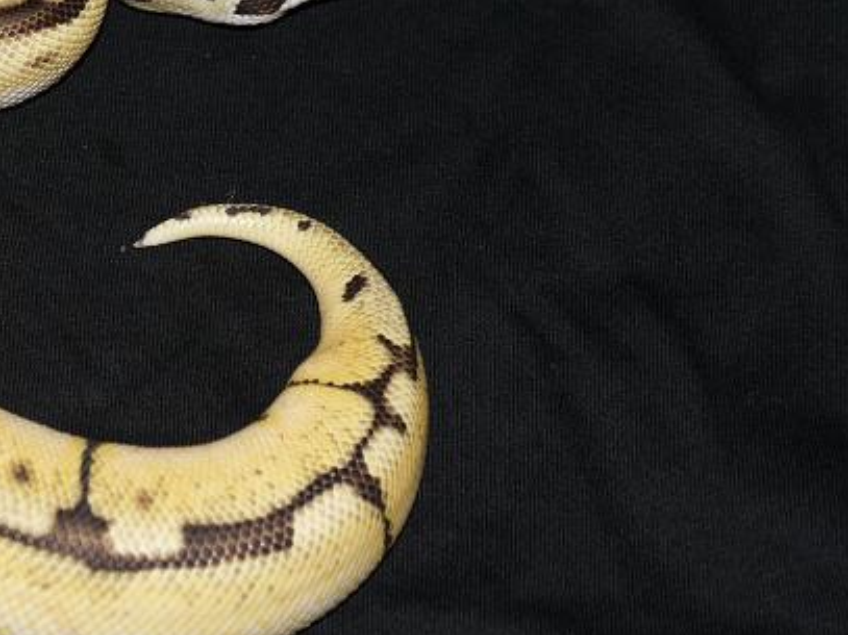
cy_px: 42
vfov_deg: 10.0
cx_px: -92
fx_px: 3625
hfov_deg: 13.1
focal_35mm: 148
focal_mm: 33
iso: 100
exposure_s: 1/40
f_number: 5.1
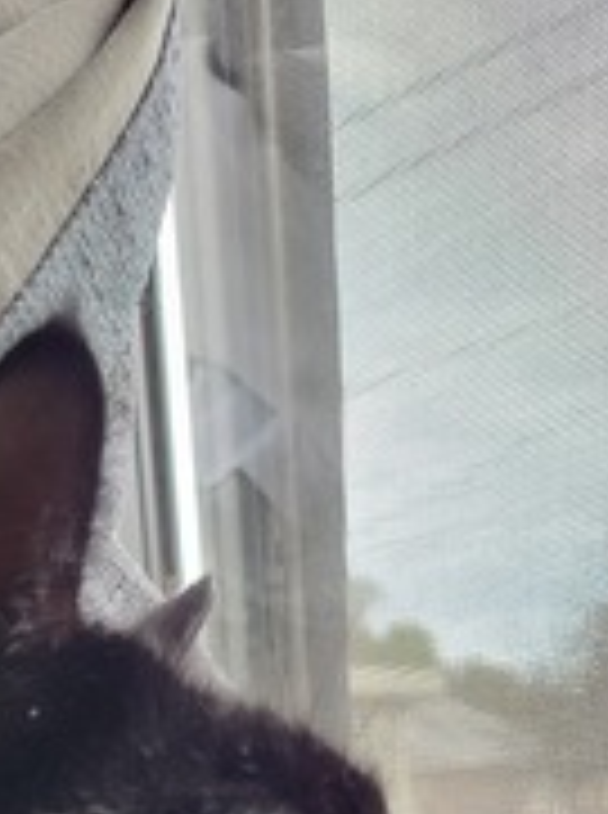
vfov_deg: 23.3
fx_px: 1692
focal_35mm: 72
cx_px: 299
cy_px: 1115
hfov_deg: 20.4
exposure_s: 1/120
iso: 250
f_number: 1.8
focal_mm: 5.4
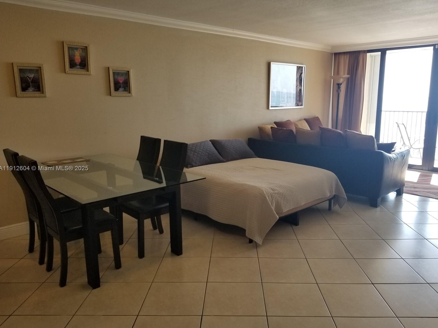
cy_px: 169
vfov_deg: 51.4
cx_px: 225
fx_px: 342
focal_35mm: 27
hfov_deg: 65.3
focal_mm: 4.3
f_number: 1.7
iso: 64
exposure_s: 1/120
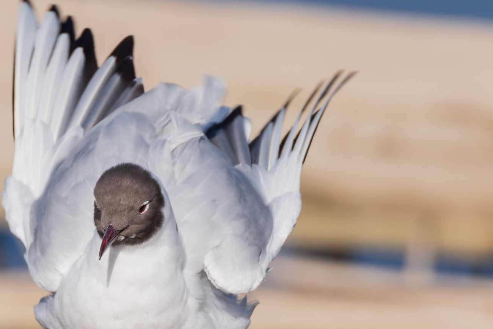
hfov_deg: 1.6
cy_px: 230
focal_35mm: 1274
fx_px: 17443
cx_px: 224
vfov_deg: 1.1
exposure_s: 1/640
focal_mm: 550
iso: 100
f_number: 6.3
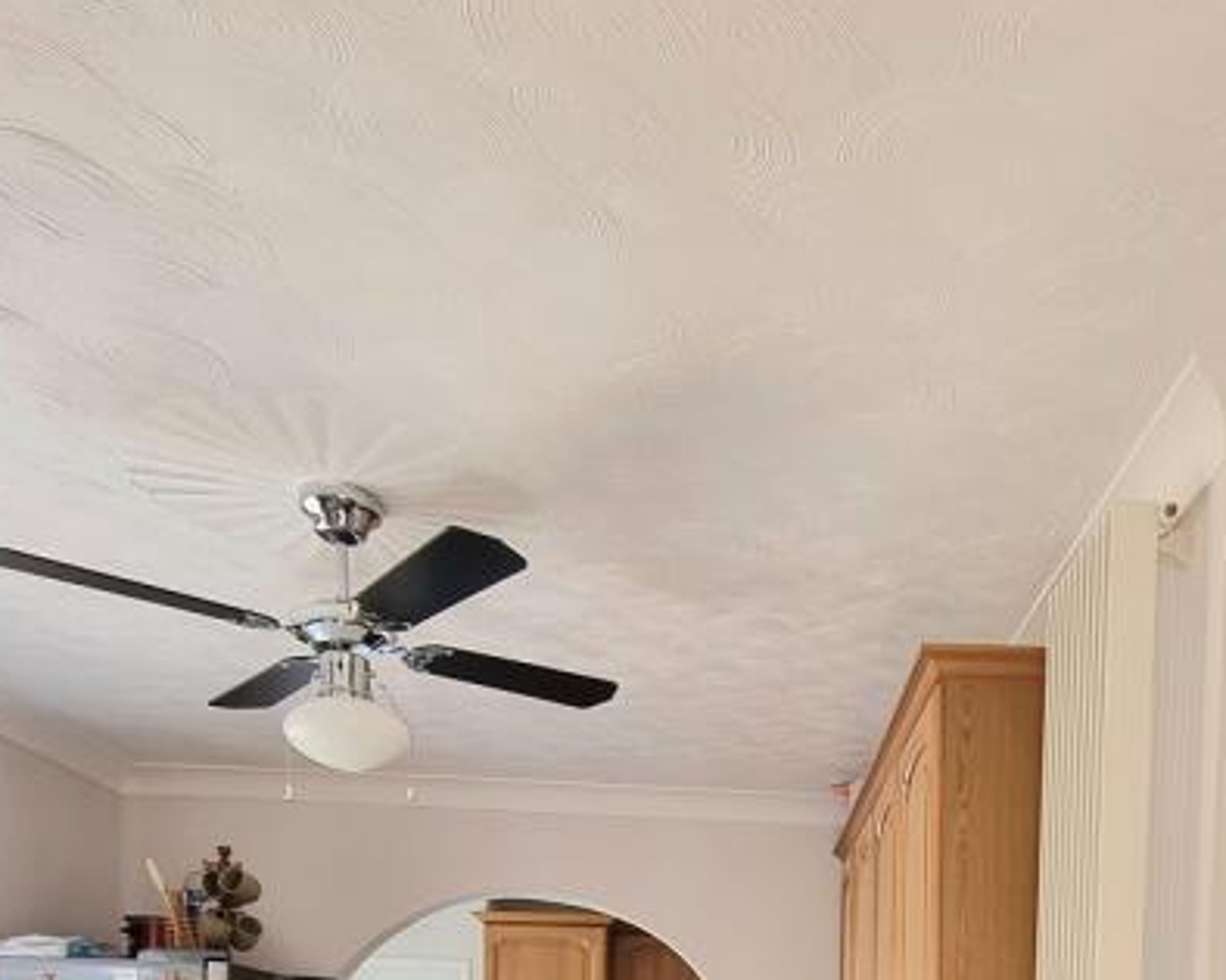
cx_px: 806
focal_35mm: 33
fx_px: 1197
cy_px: 1132
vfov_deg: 36.2
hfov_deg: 53.3
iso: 50
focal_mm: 2.2
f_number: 2.2
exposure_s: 1/50
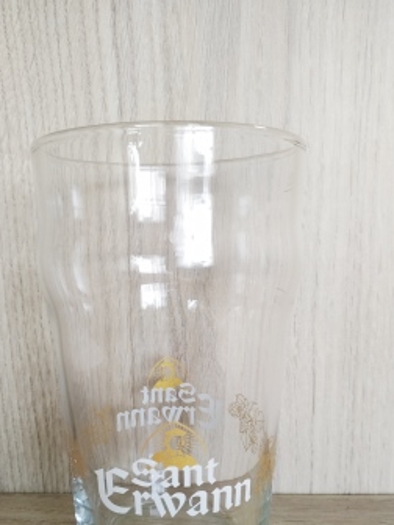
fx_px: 486
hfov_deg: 44.1
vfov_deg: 55.8
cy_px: 344
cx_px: 178
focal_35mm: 32
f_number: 1.9
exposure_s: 1/25
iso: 320
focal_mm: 3.94
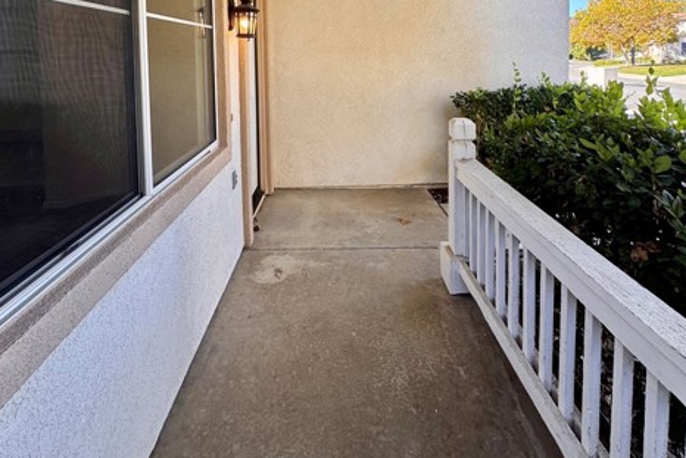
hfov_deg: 84.0
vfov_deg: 55.6
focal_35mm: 20
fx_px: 381
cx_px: 340
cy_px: 66
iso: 40
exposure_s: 1/139
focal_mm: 2.22
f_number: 2.2
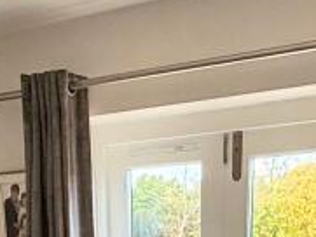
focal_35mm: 79
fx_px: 722
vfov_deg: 14.8
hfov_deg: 24.7
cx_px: 131
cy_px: 491
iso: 80
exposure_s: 1/99
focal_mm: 2.22
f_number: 2.2
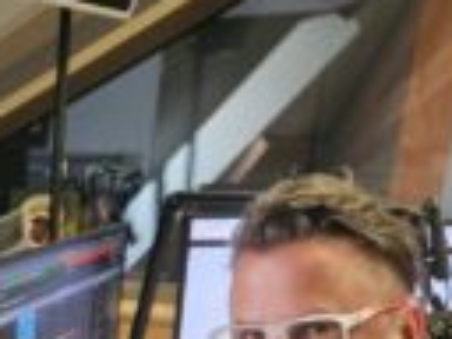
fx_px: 836
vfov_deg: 21.4
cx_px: -122
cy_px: 403
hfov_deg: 26.2
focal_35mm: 64
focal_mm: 5.4
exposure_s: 1/100
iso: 1000
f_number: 1.8
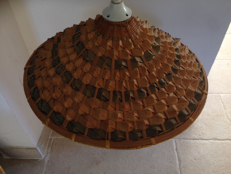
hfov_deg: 55.4
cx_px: 116
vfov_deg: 42.9
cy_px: 87
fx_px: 220
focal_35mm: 33
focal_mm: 4.12
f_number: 2.4
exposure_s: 1/30
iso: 50
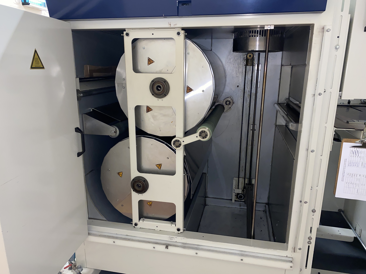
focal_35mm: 26
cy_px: 137
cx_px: 183
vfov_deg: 53.1
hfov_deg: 67.3
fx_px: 275
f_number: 1.8
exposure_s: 1/17
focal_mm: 4.25
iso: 100
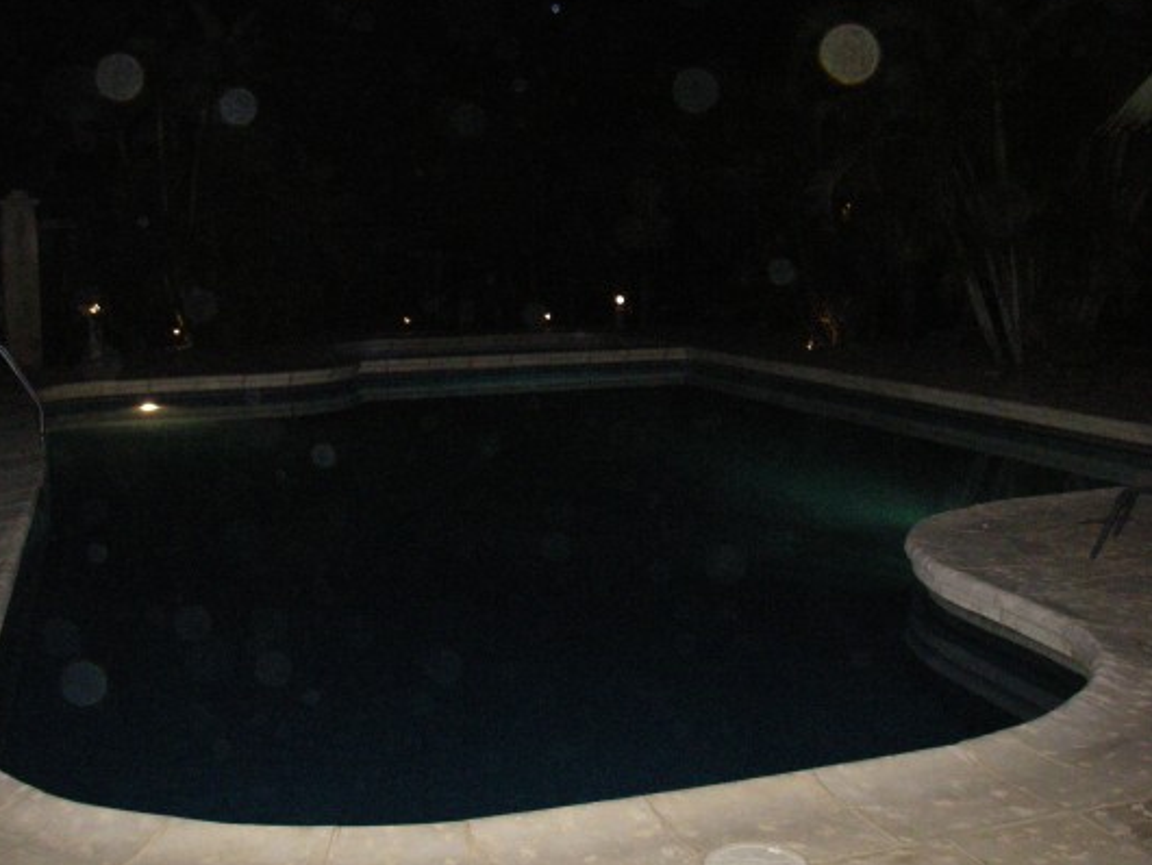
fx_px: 1432
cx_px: 506
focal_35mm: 43
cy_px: 422
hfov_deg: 43.8
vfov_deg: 33.6
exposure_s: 1/40
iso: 400
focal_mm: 6.3
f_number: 3.3
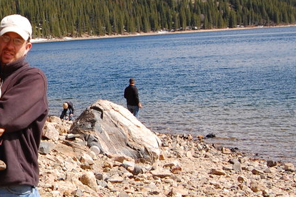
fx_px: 731
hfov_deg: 21.7
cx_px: -31
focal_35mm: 89
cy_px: 104
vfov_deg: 15.3
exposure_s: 1/400
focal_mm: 24
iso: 400
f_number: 10
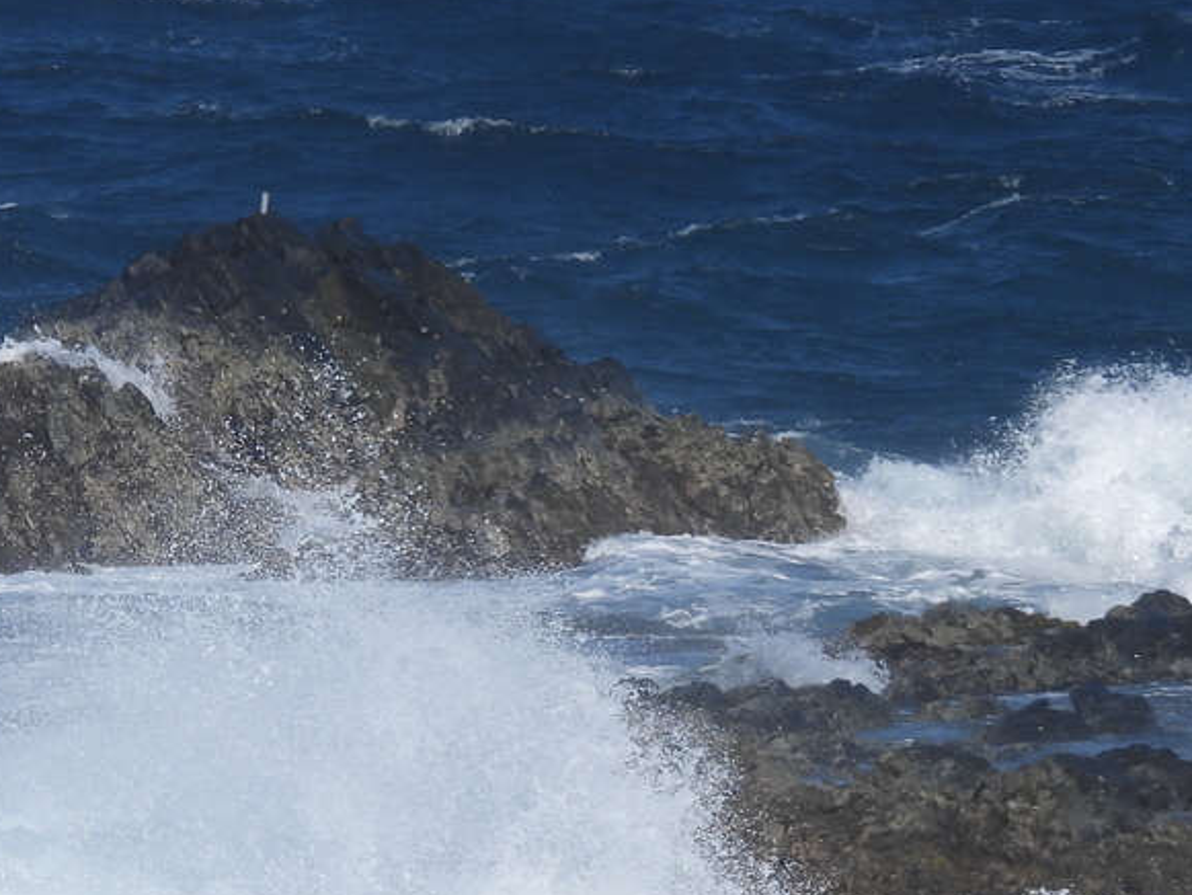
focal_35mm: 837
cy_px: 431
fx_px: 28828
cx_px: 18
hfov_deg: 2.4
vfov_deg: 1.8
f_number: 5
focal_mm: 67.8
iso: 100
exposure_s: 1/500
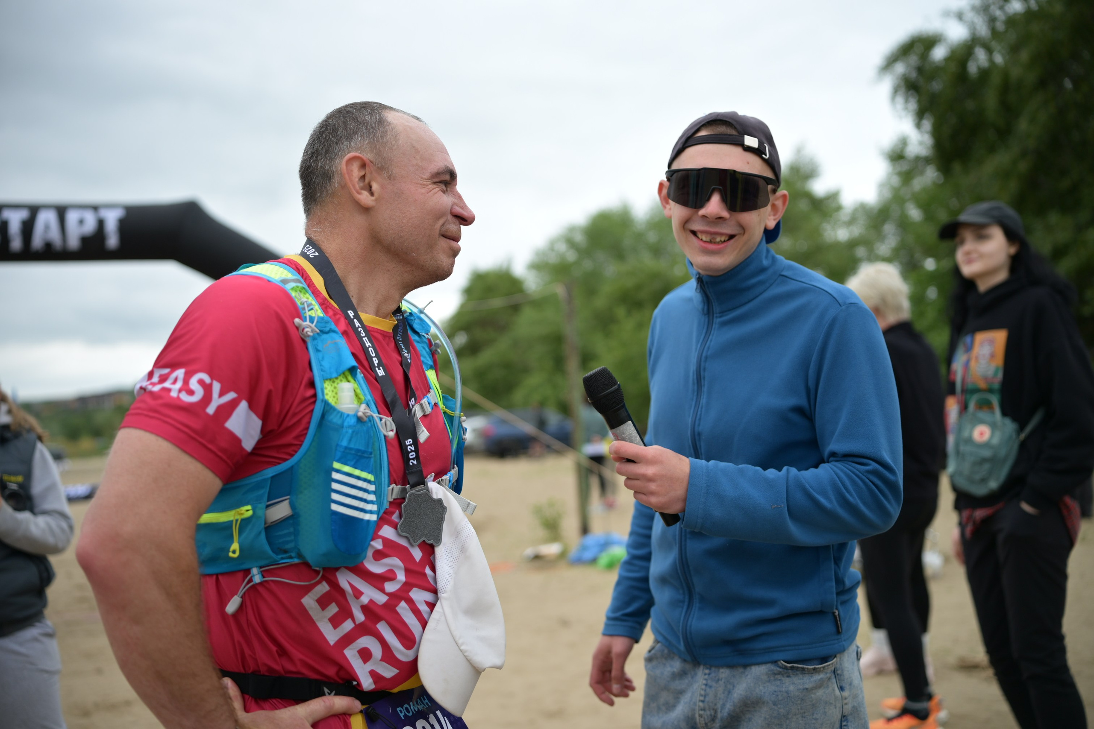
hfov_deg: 54.4
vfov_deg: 37.9
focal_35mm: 35
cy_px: 364
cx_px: 547
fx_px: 1064
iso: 160
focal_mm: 35
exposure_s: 1/1250
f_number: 2
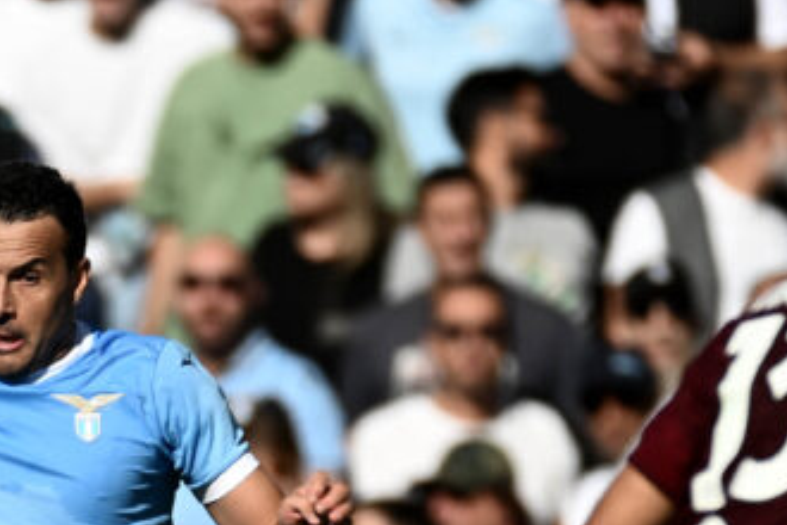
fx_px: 40658
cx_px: 374
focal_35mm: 1860
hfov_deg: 1.1
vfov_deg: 0.7
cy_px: 790
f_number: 4.5
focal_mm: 400
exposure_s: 1/1000
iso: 90
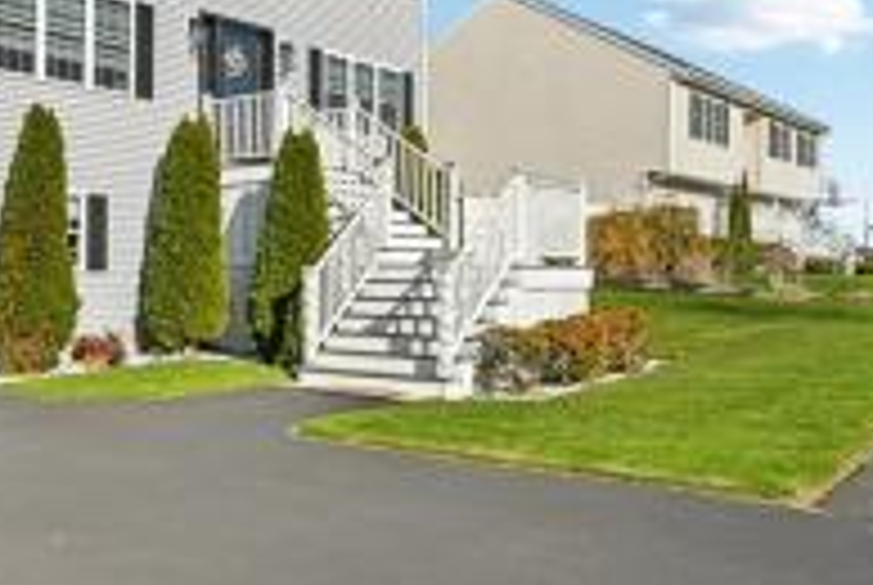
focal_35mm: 37
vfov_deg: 33.9
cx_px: 43
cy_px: 45
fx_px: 899
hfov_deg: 45.5
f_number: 8
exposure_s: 1/640
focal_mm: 16
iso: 100
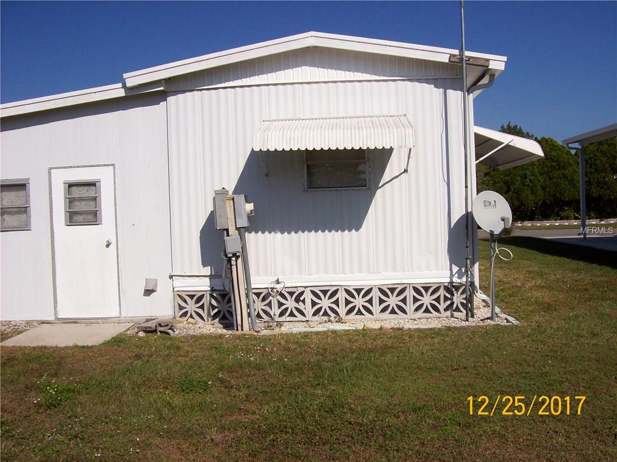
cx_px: 308
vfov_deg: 39.6
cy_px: 231
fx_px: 641
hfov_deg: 51.4
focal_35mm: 36
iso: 80
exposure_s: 1/1401
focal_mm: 6
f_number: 4.8
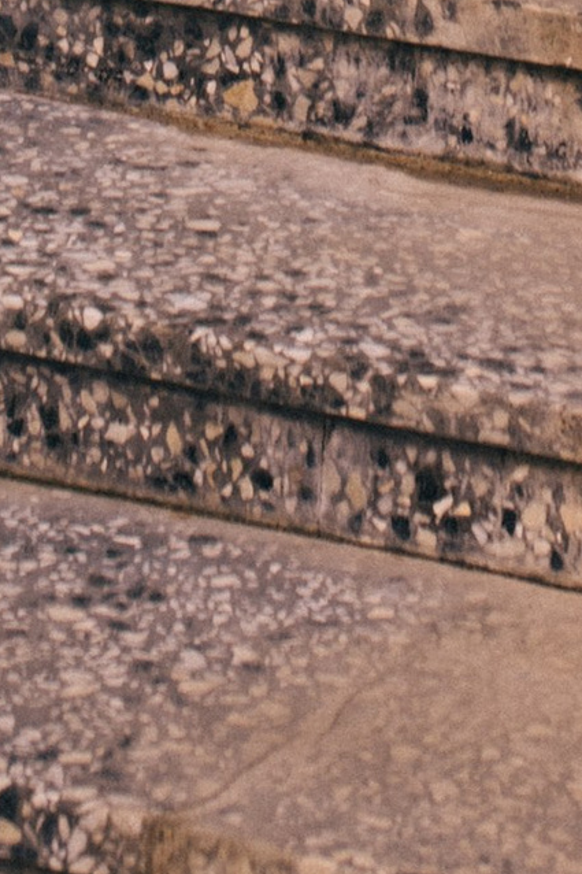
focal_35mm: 211
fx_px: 5119
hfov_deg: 6.5
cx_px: 340
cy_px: -1688
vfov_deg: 8.3
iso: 100
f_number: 5
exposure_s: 1/1000
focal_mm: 35
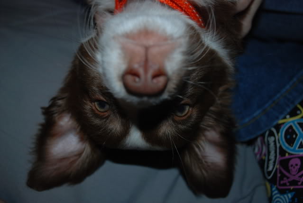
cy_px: 102
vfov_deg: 37.0
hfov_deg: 53.1
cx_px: 152
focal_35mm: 36
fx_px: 303
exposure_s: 1/60
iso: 200
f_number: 4.2
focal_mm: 24
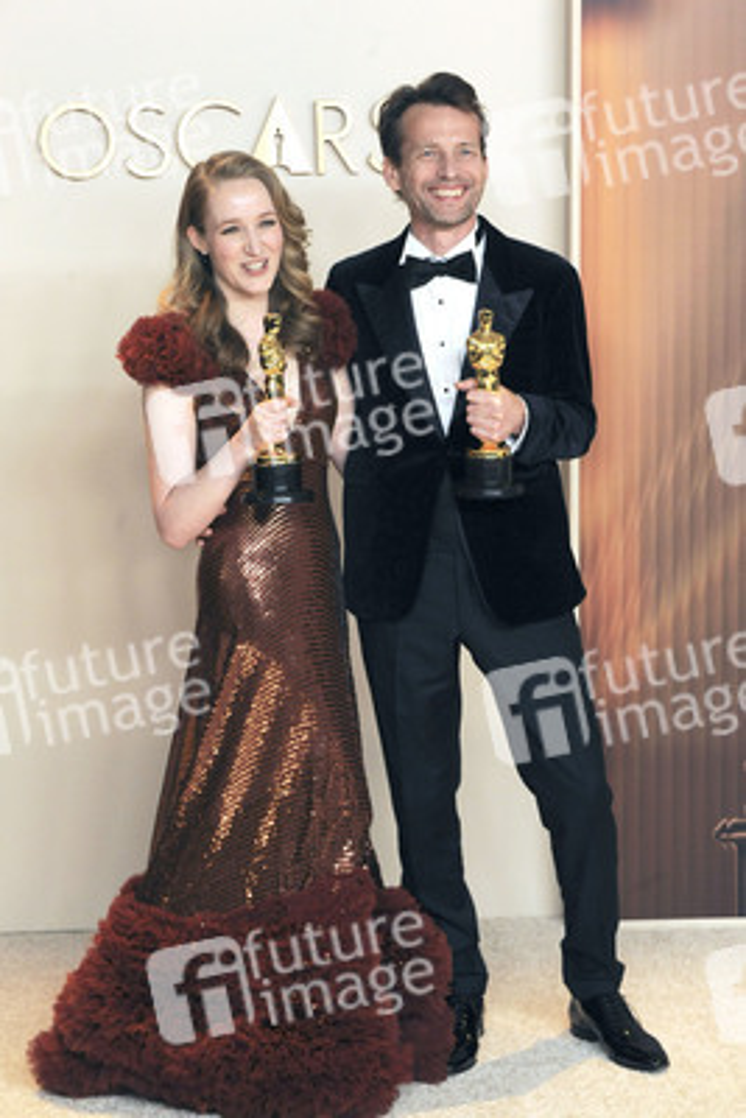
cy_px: 559
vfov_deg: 18.3
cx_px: 373
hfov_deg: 12.2
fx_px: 3478
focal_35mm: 112
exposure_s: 1/200
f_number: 5.6
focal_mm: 112
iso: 2000
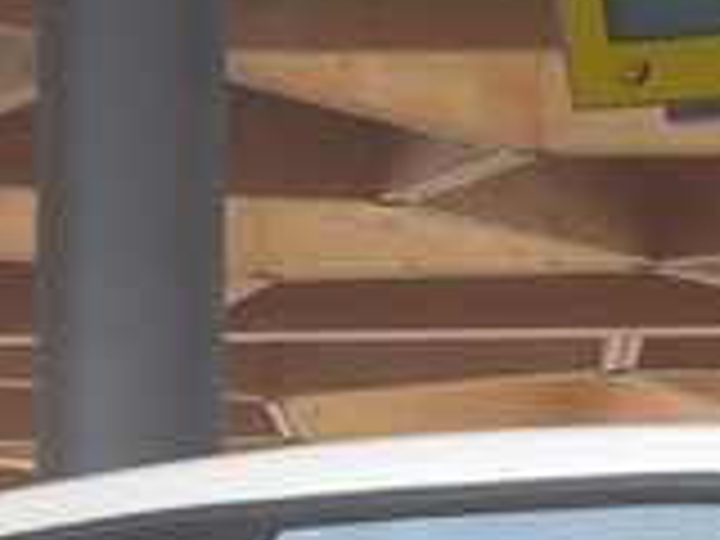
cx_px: 1652
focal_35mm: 412
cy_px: 945
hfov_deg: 4.7
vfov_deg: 3.6
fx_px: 8569
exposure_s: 1/250
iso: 80
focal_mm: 11.3
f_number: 3.4
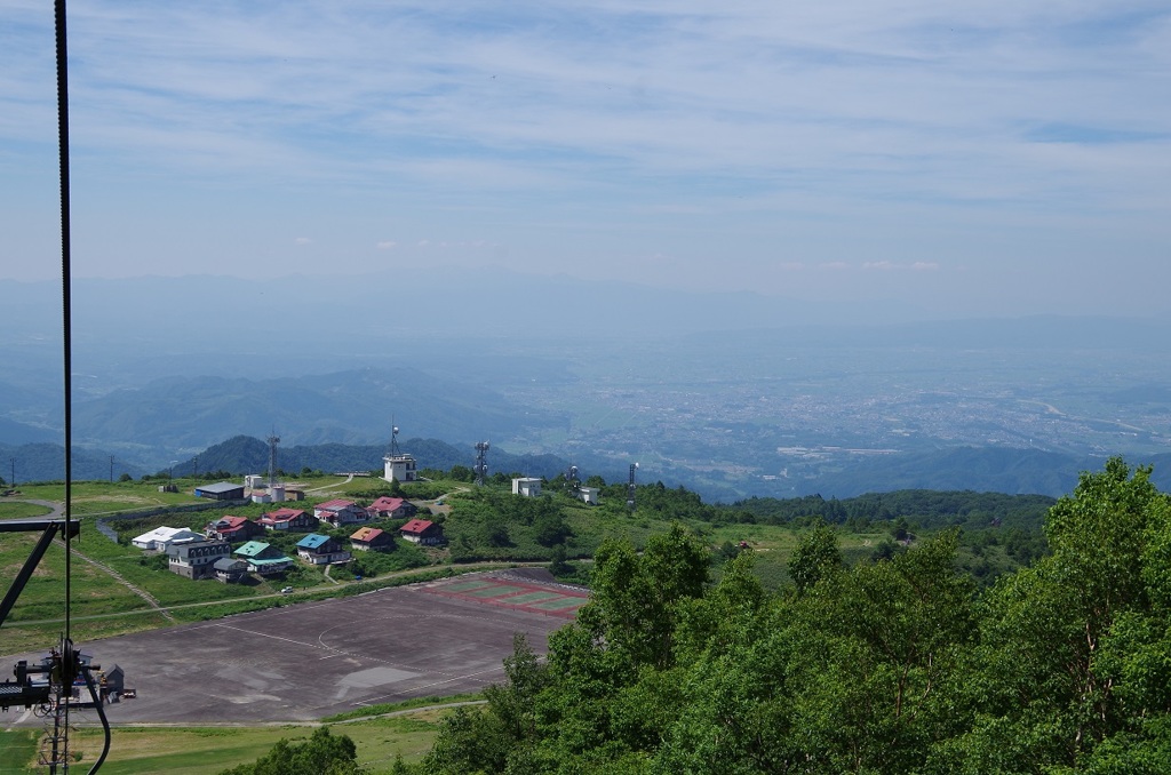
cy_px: 388
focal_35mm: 54
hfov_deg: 36.9
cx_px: 586
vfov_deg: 24.9
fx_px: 1753
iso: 100
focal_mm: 36
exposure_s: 1/400
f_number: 8
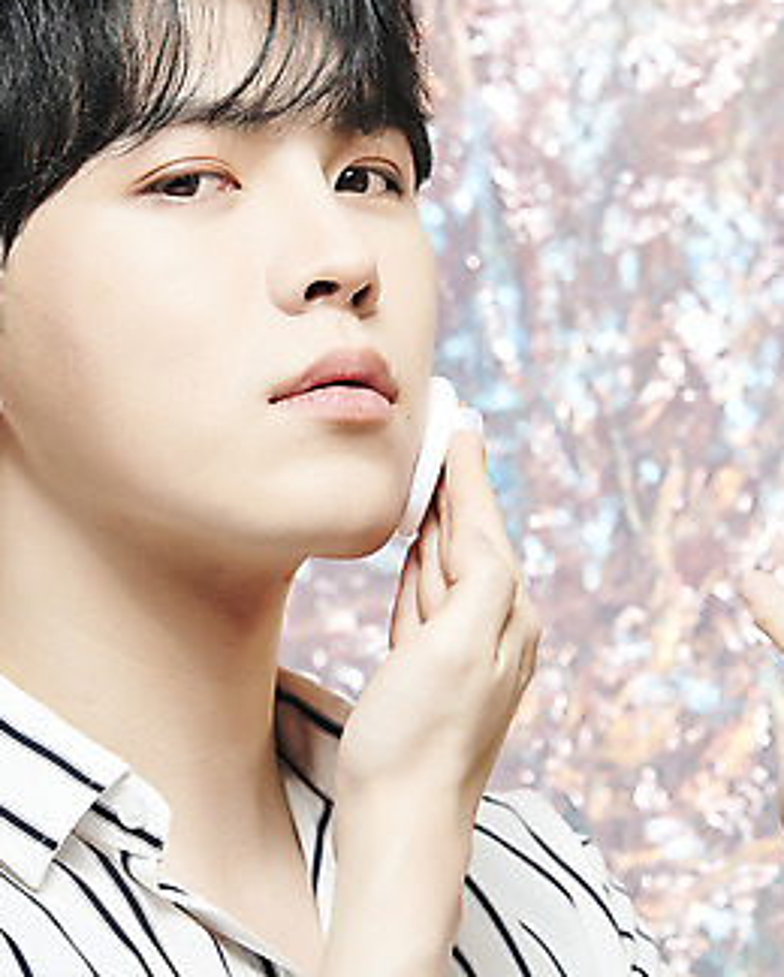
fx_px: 8280
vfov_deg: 6.8
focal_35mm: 286
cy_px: 401
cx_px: 252
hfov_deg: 5.4
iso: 64
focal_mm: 165
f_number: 5.6
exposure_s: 1/125
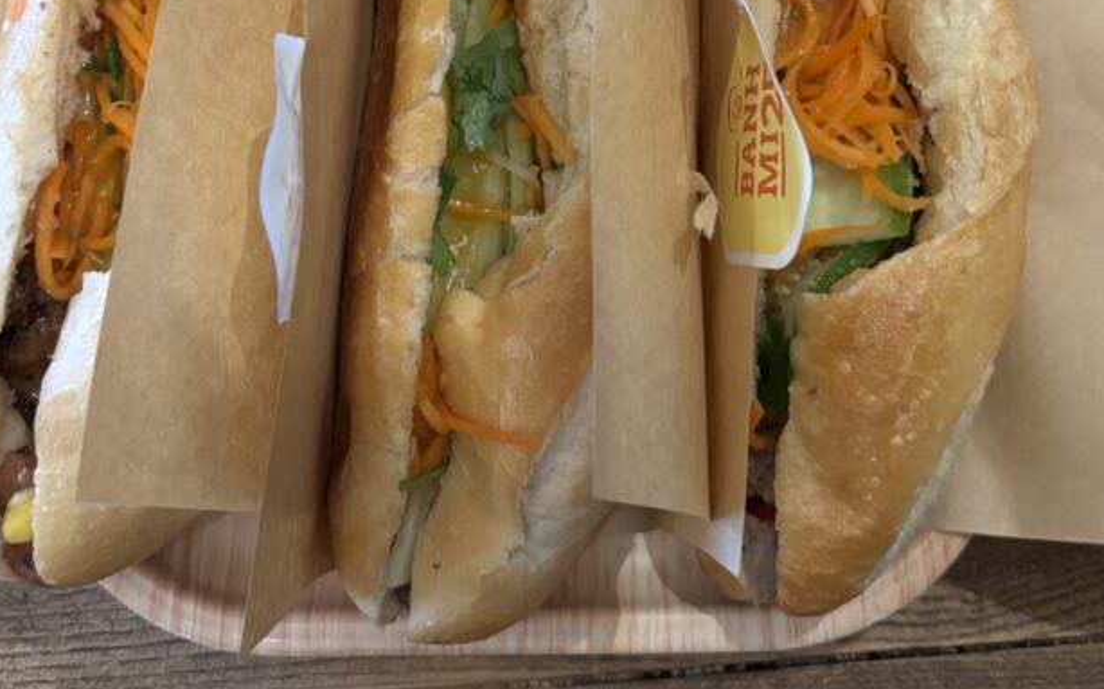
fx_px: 1383
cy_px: 86
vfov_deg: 27.1
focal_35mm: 46
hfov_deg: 43.5
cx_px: 529
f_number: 1.6
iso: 400
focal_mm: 5.96
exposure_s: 1/50
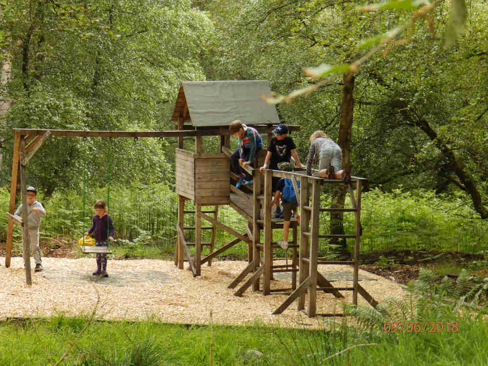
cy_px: 183
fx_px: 1833
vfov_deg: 11.4
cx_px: 244
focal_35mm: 130
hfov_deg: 15.2
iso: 100
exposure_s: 1/50
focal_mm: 23.3
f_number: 5
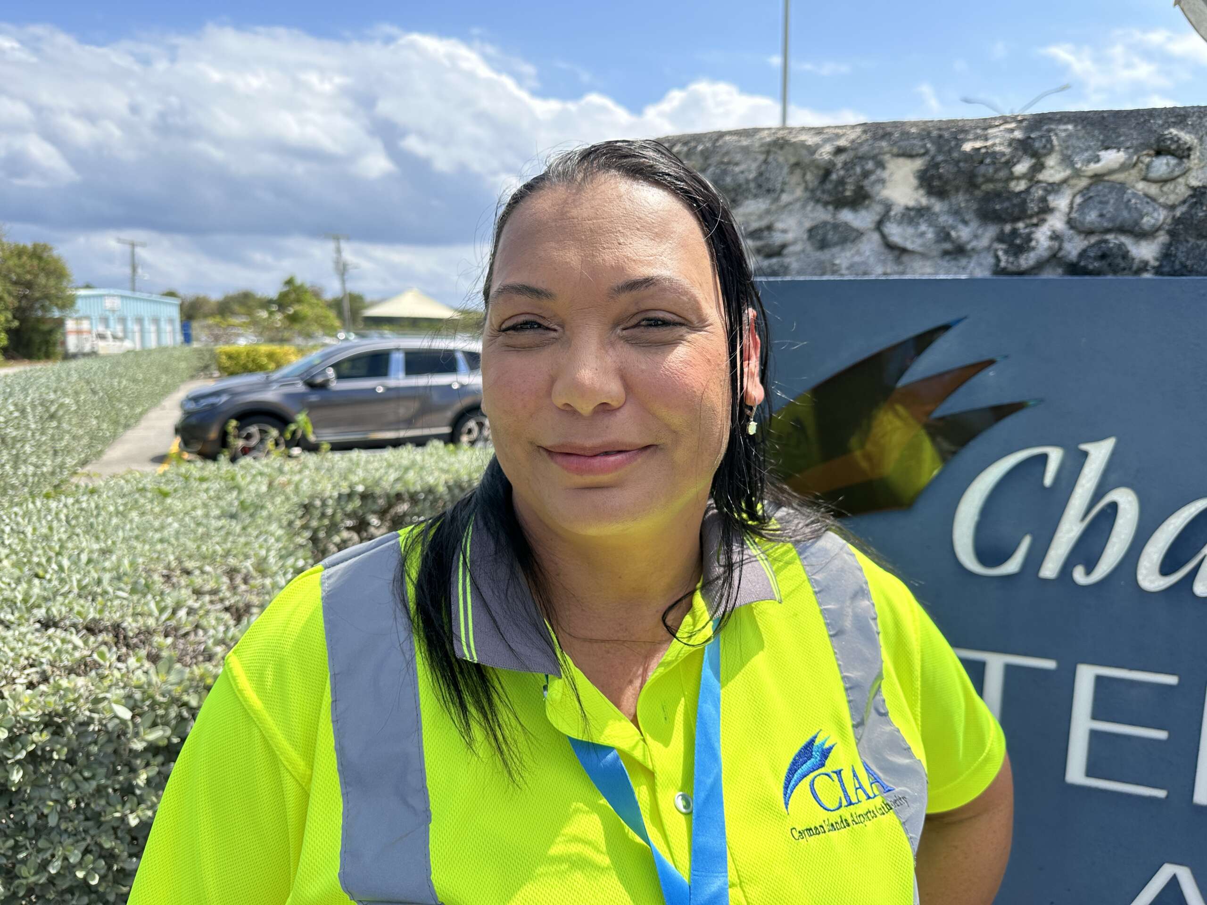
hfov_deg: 71.6
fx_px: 837
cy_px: 452
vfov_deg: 56.8
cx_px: 604
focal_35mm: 24
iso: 80
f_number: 1.78
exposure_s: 1/2882
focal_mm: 6.86
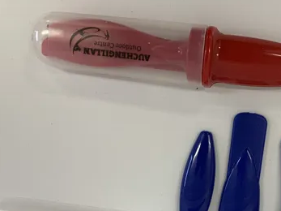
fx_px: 487
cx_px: 228
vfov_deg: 23.4
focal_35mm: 60
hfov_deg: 31.3
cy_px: 209
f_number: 1.8
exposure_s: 1/100
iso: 50
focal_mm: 4.25
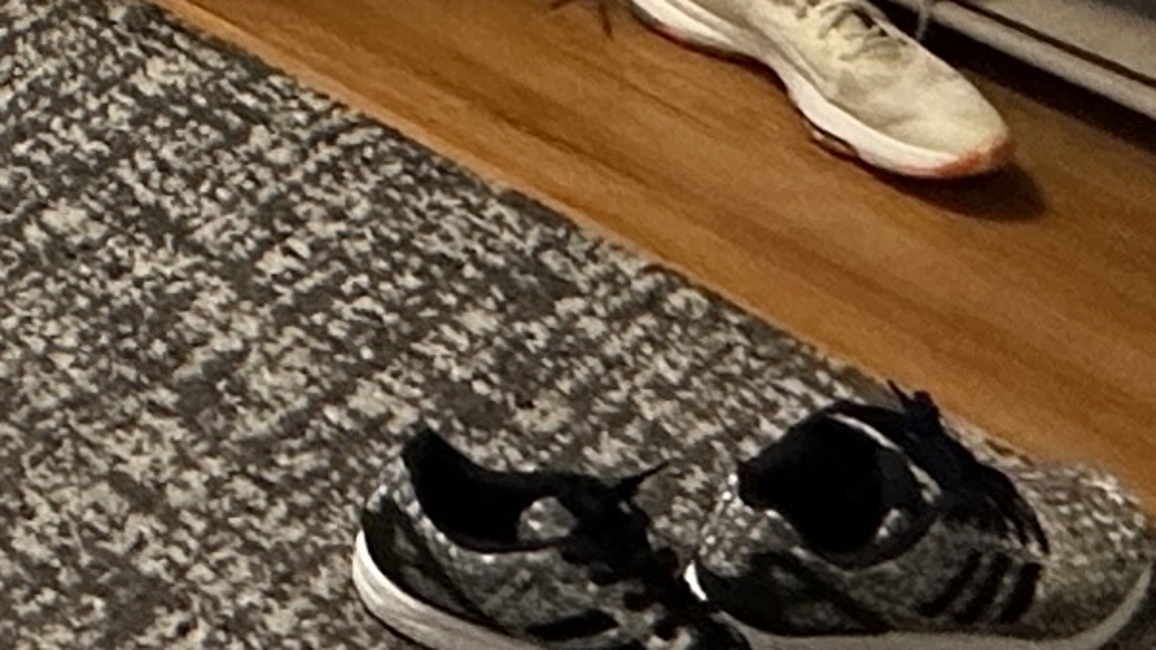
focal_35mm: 102
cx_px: -936
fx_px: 3126
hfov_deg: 17.1
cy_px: -945
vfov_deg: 10.2
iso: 250
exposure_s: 1/60
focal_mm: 2.22
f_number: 2.2
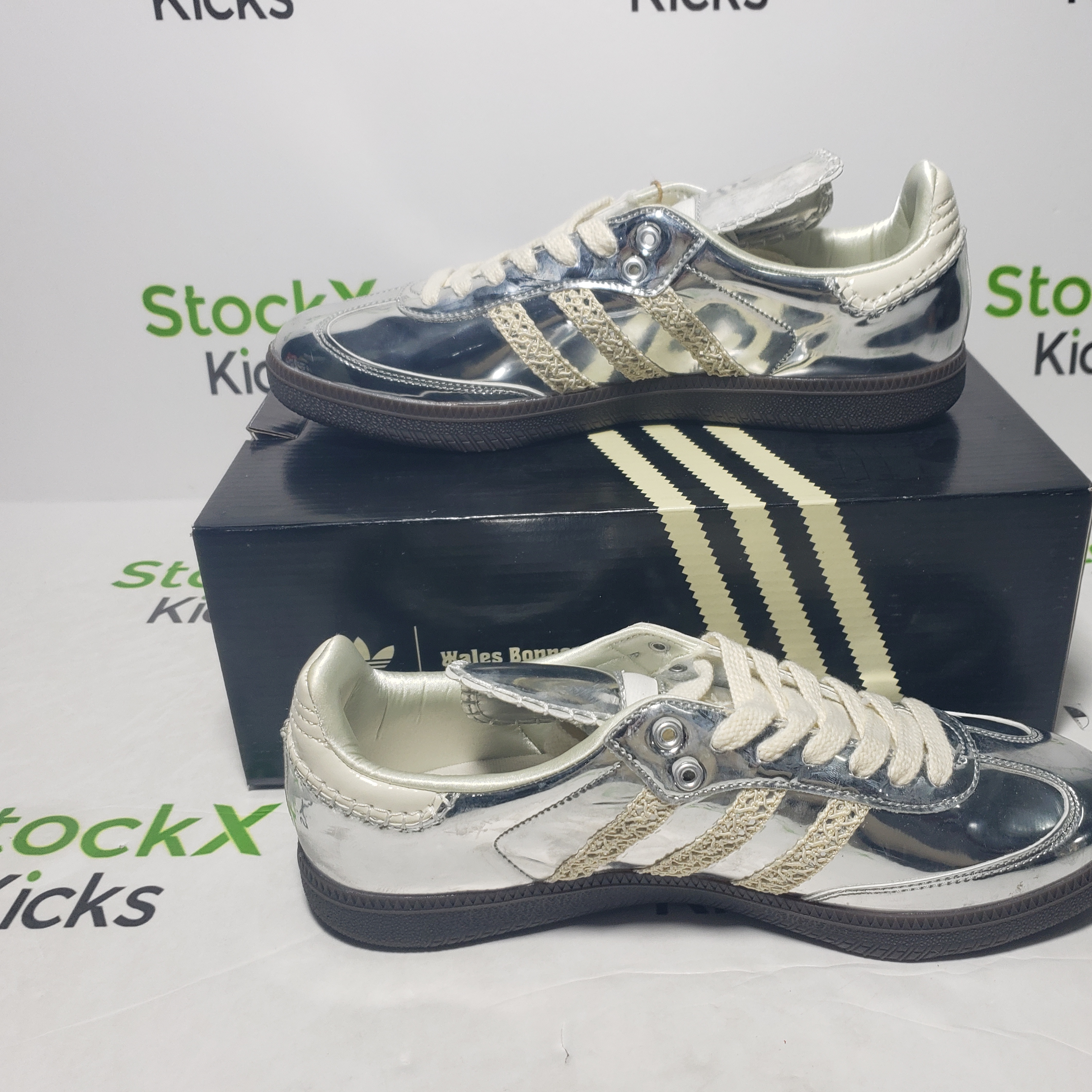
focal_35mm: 31
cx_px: 647
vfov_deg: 52.5
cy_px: 550
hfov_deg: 52.2
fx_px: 1106
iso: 50
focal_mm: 4.3
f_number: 1.5
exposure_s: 1/416
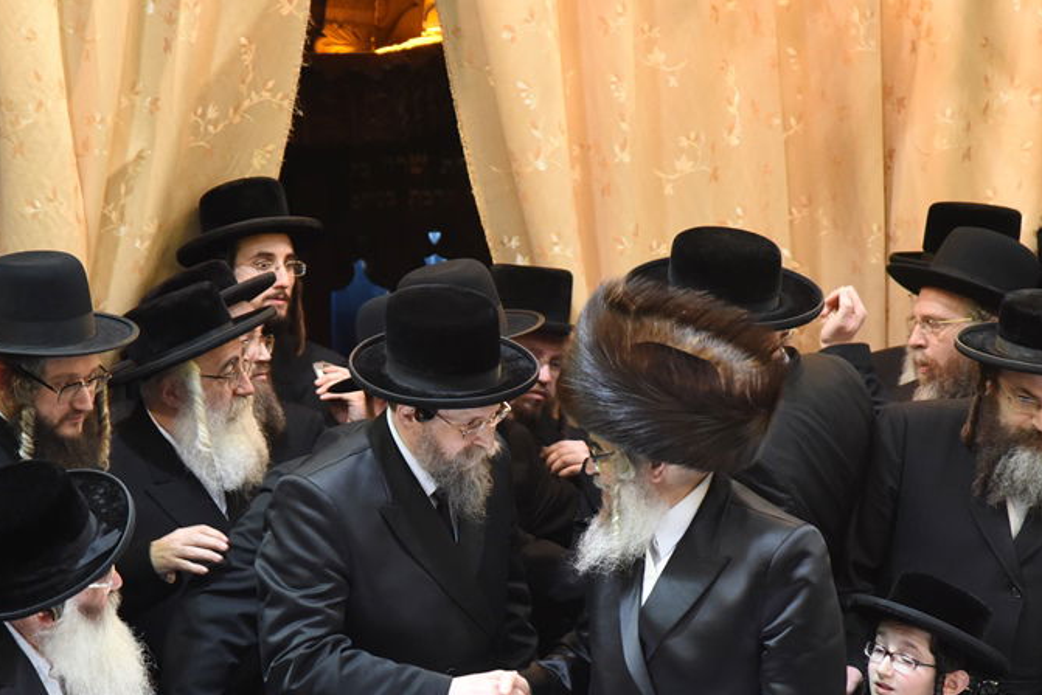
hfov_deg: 11.2
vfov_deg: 7.5
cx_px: 461
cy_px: 505
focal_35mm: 183
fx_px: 5299
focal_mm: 120
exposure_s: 1/100
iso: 3200
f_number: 4.5
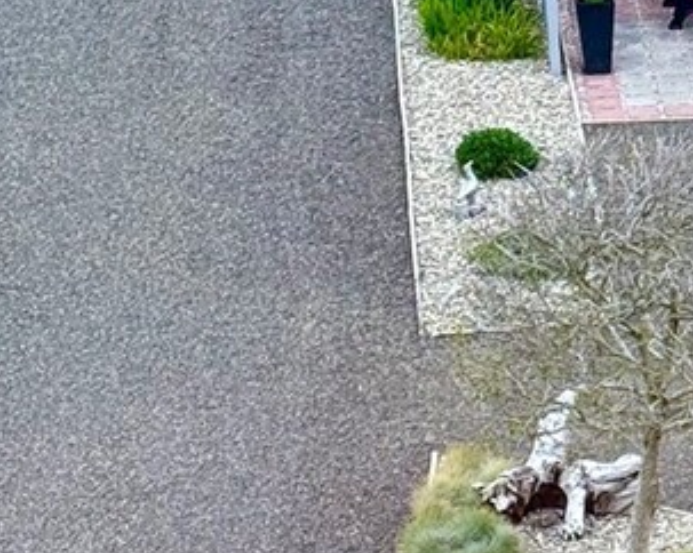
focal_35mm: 223
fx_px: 4571
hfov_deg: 8.4
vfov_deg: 6.9
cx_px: 1176
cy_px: 727
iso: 80
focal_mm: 6.76
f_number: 1.78
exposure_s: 1/1377
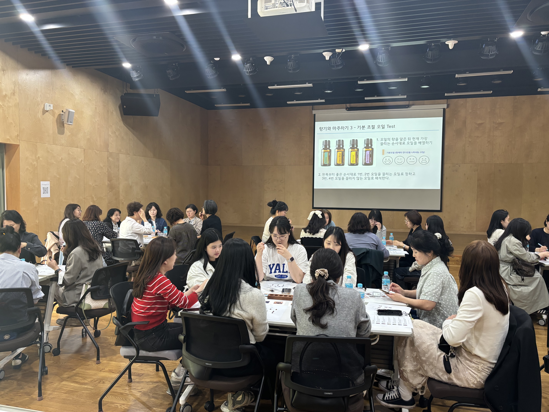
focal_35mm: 26
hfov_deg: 67.3
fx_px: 412
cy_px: 206
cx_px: 274
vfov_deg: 53.1
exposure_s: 1/60
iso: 160
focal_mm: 5.96
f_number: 1.6
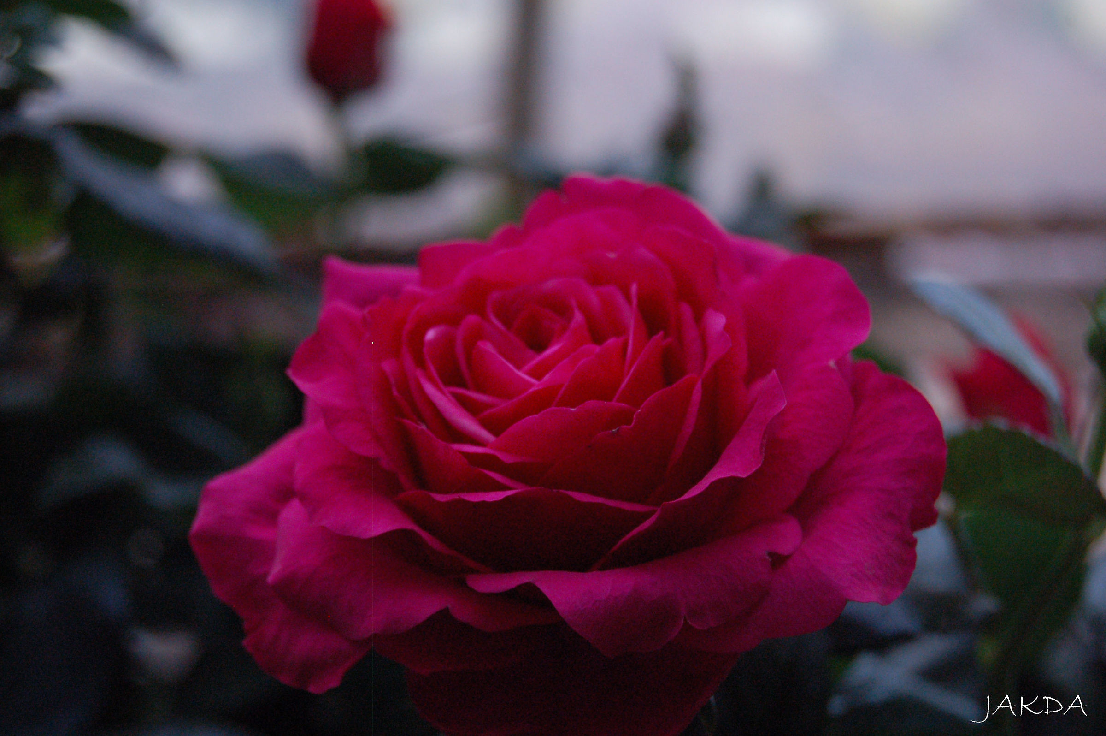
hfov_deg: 24.6
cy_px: 368
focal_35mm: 82
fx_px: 2532
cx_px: 553
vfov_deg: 16.5
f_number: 7.1
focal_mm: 55
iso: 1600
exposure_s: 1/1000
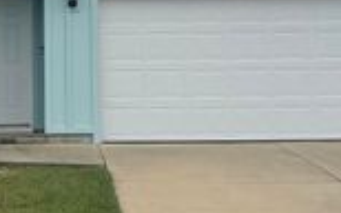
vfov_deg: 15.0
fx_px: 799
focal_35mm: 86
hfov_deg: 23.7
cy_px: 32
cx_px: 66
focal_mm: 5.1
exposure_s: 1/2717
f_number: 1.6
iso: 32
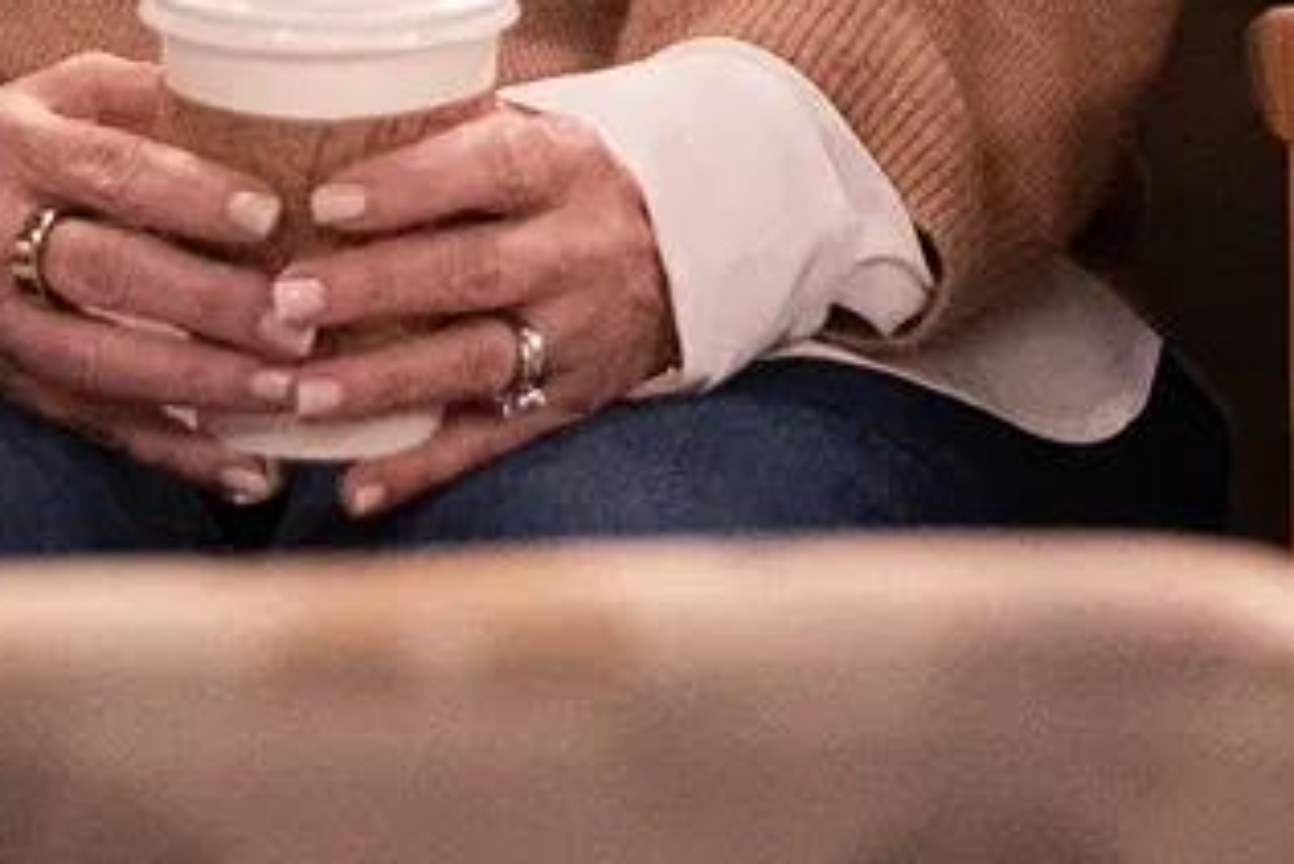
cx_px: 1486
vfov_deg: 1.8
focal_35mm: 754
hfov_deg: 2.7
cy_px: -1282
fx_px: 27113
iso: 5000
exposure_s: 1/125
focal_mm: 147
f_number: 3.5
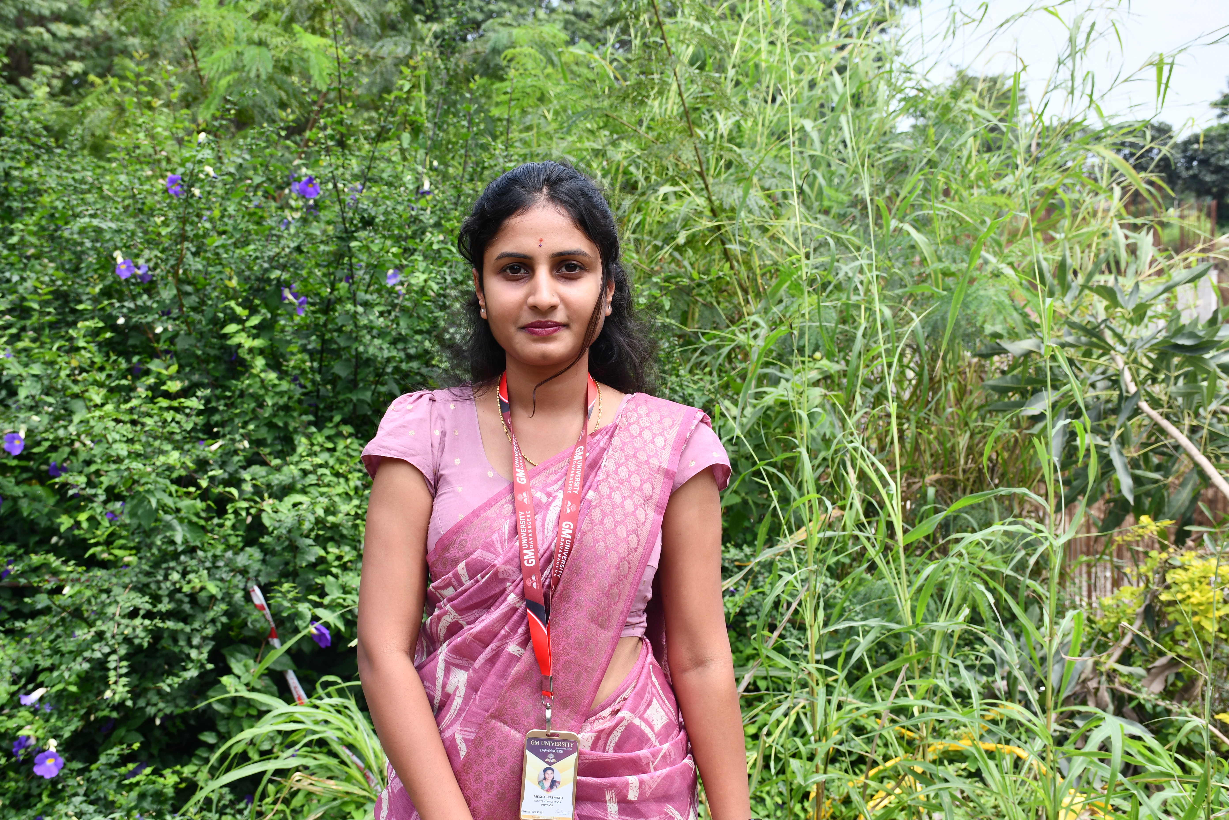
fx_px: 1741
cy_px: 410
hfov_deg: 38.9
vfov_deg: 26.5
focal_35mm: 51
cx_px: 614
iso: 200
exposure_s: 1/250
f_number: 8
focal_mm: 34
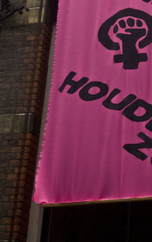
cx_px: 140
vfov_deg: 19.8
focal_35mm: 104
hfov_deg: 12.5
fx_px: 689
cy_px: 48
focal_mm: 34
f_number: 4.2
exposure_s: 1/200
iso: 1000
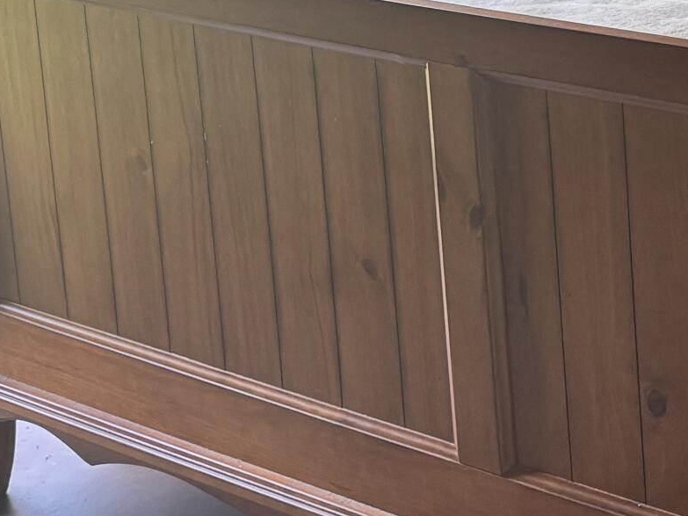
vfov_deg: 15.1
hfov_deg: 18.0
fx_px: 1828
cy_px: -213
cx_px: 1154
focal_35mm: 92
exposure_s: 1/91
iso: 200
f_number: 1.78
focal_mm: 6.76
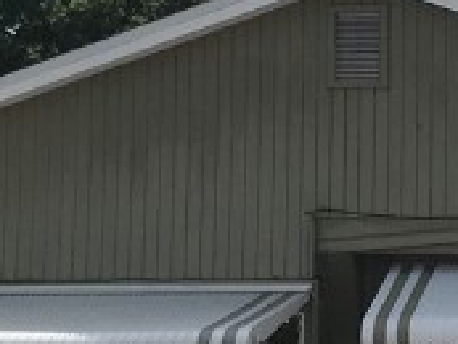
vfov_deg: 8.9
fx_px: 2198
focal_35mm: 166
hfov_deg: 11.7
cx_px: 548
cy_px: 103
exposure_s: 1/4367
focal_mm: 3.99
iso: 20
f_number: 1.8
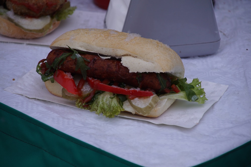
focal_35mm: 240
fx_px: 1673
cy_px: 84
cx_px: 126
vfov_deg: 5.7
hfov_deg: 8.6
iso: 250
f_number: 6.3
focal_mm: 160
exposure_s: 1/250
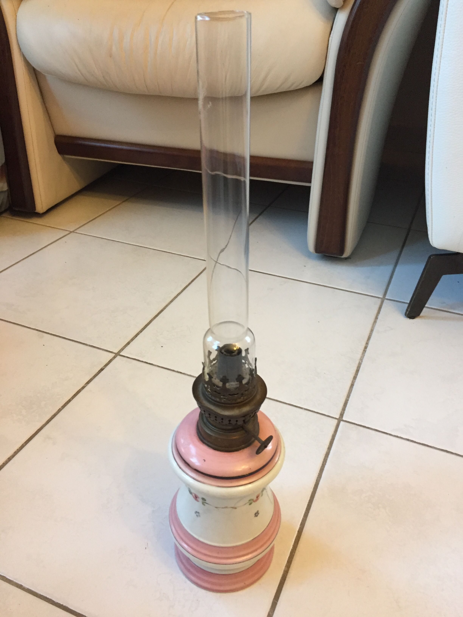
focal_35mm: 29
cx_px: 232
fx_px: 517
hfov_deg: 48.2
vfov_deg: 61.7
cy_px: 308
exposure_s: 1/33
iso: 200
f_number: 2.2
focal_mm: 4.15
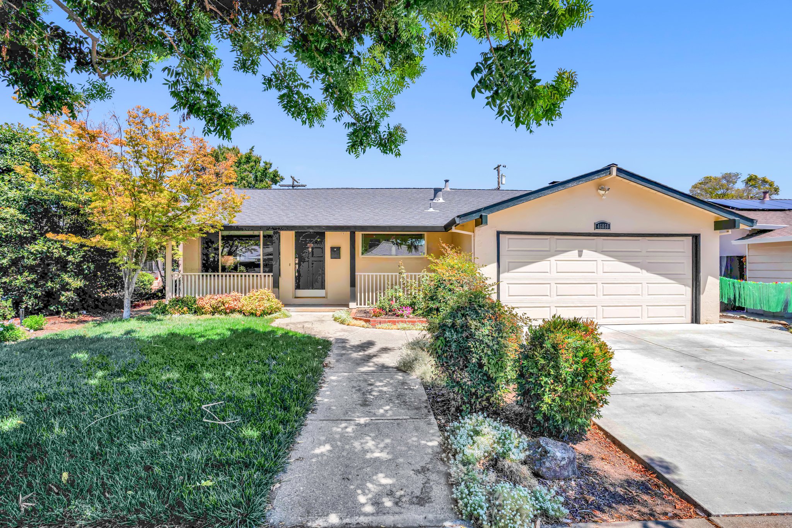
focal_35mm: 17
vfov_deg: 70.5
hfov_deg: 93.3
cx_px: 396
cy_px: 264
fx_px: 374
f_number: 8
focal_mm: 17
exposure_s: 1/1000
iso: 500
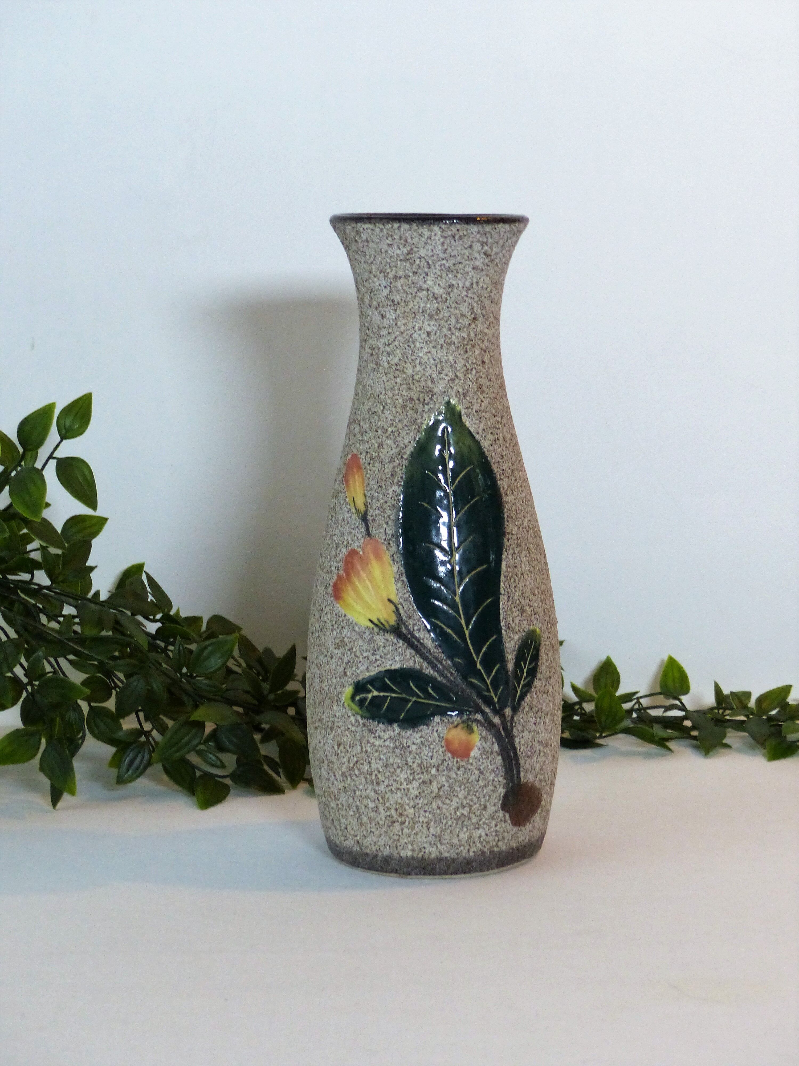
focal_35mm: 86
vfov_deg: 22.8
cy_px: 533
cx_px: 400
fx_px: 2647
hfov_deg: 17.2
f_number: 2.8
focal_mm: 14.5
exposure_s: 1/50
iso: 400
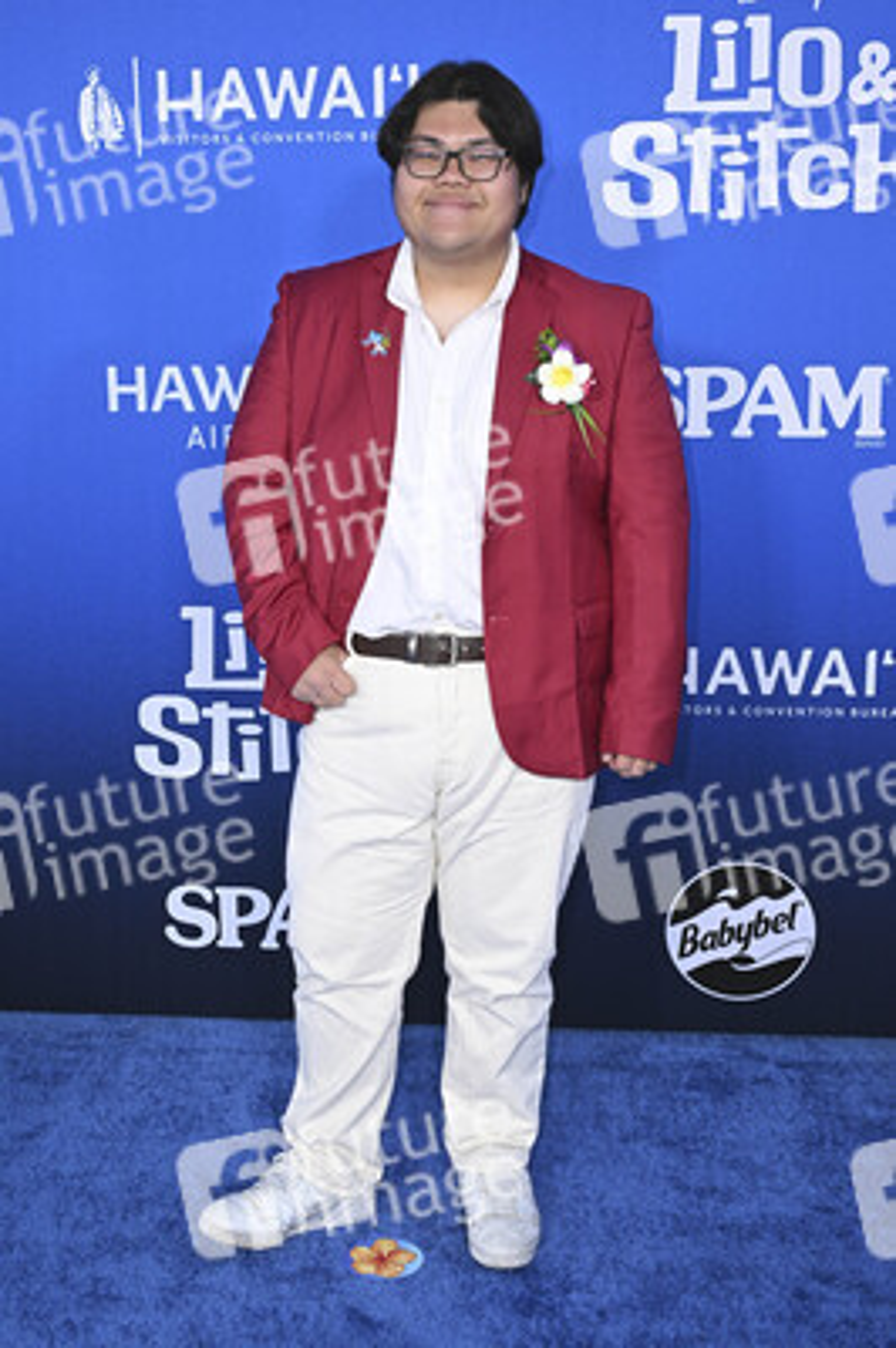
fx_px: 1720
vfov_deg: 42.8
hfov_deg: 29.2
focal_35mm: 46
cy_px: 674
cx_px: 448
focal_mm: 46
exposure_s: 1/200
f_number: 6.3
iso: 1600
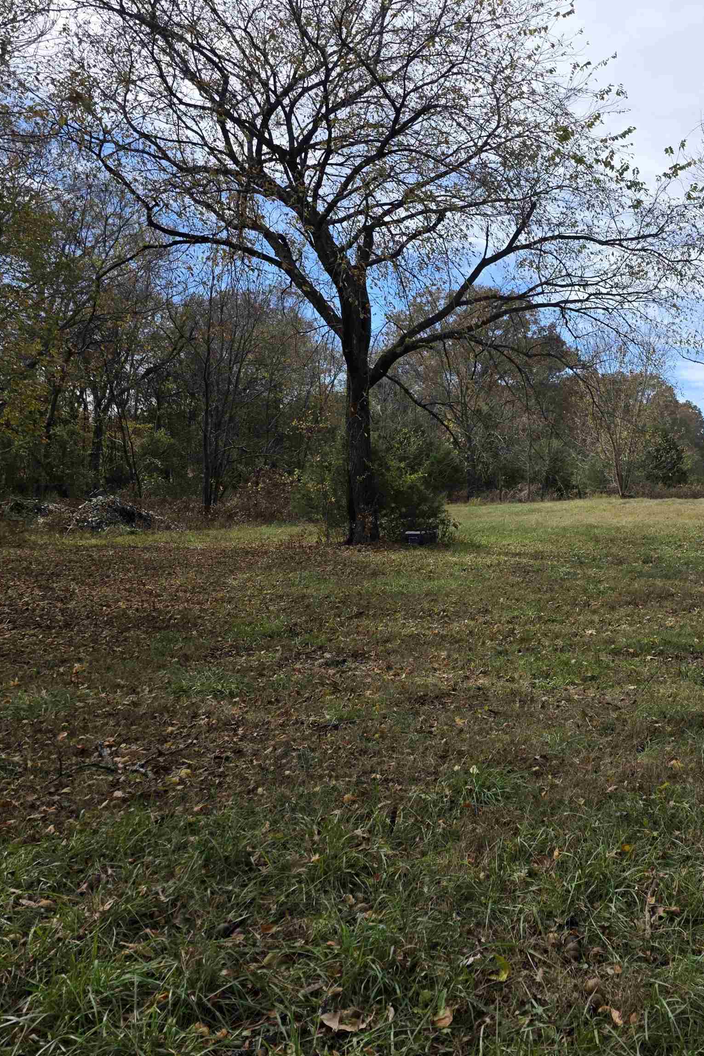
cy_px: 528
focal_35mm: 32
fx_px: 938
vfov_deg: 58.7
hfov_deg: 39.8
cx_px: 541
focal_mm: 6.3
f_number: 1.7
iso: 80
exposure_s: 1/3109
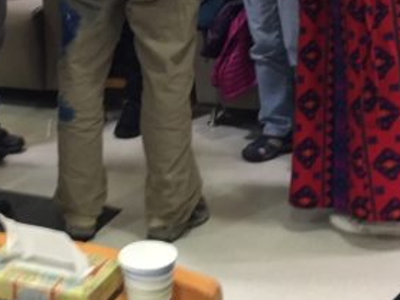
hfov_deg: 28.3
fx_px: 786
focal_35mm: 68
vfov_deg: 20.4
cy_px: -46
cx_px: 129
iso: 250
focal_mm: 4.15
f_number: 2.2
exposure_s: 1/24
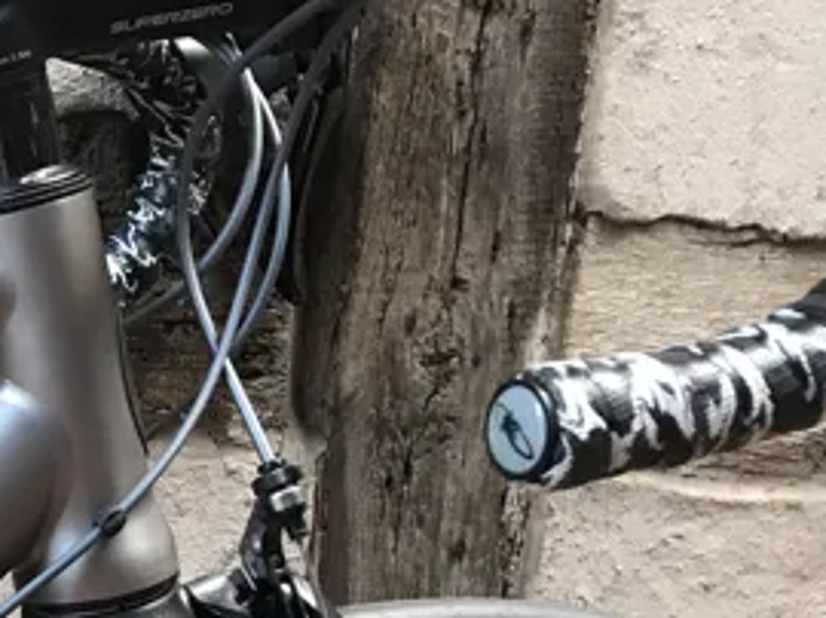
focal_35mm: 83
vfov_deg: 17.4
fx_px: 1979
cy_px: 600
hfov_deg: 20.4
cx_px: -392
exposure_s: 1/25
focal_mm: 3.99
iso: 40
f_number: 1.8
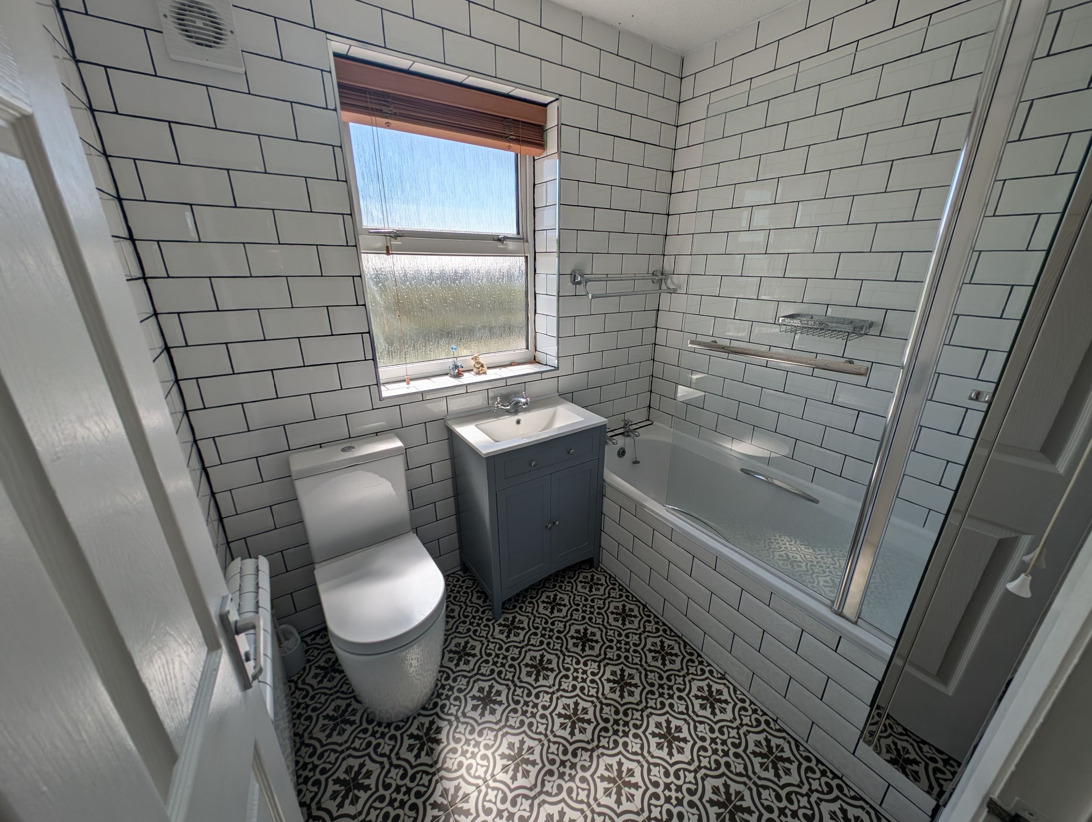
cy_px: 411
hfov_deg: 110.5
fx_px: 379
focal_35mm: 12
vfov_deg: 94.6
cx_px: 546
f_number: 1.95
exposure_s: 1/941
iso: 37
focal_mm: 2.23
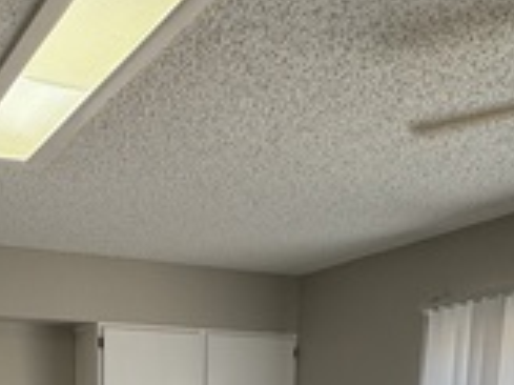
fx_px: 816
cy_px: 587
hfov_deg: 34.3
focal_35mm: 55
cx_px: 136
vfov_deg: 21.8
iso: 80
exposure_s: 1/120
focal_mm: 2.22
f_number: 2.2
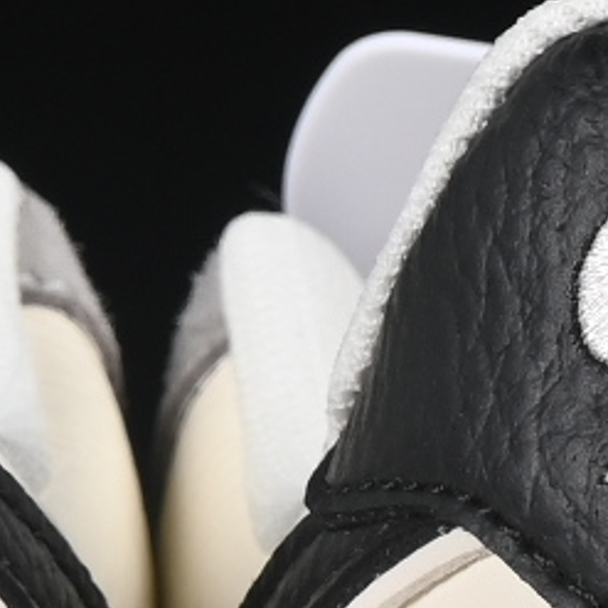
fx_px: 14268
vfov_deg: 2.4
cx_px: 175
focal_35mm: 718
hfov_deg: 2.4
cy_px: 505
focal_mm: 50
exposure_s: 1/60
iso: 160
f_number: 8
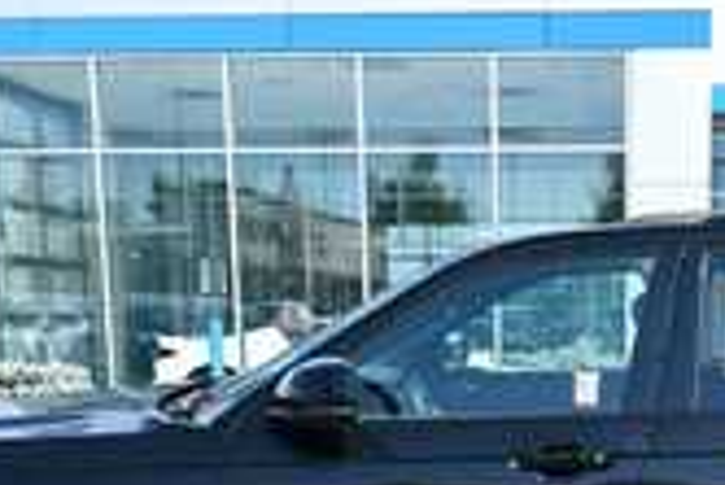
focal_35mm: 65
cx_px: 607
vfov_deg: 20.1
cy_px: 527
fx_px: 1310
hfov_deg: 30.0
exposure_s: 1/250
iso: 125
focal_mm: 18
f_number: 8
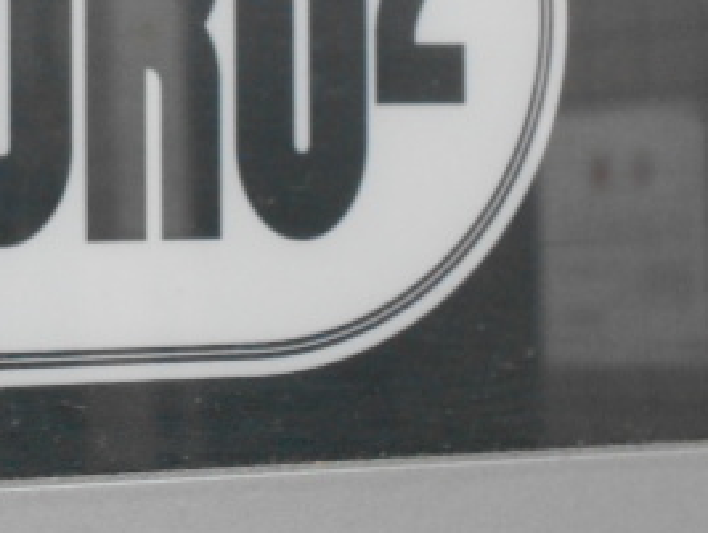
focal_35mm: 158
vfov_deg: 9.4
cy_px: 37
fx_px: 3236
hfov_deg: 12.4
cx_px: 125
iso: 400
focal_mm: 11.6
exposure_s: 1/20
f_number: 5.3
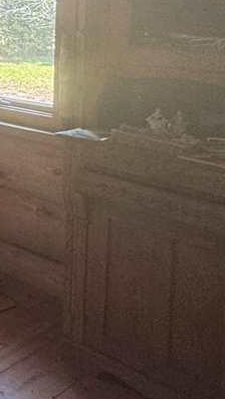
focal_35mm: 49
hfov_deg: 14.1
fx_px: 519
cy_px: 21
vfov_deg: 38.4
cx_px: -346
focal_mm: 2.22
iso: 125
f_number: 2.2
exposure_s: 1/120
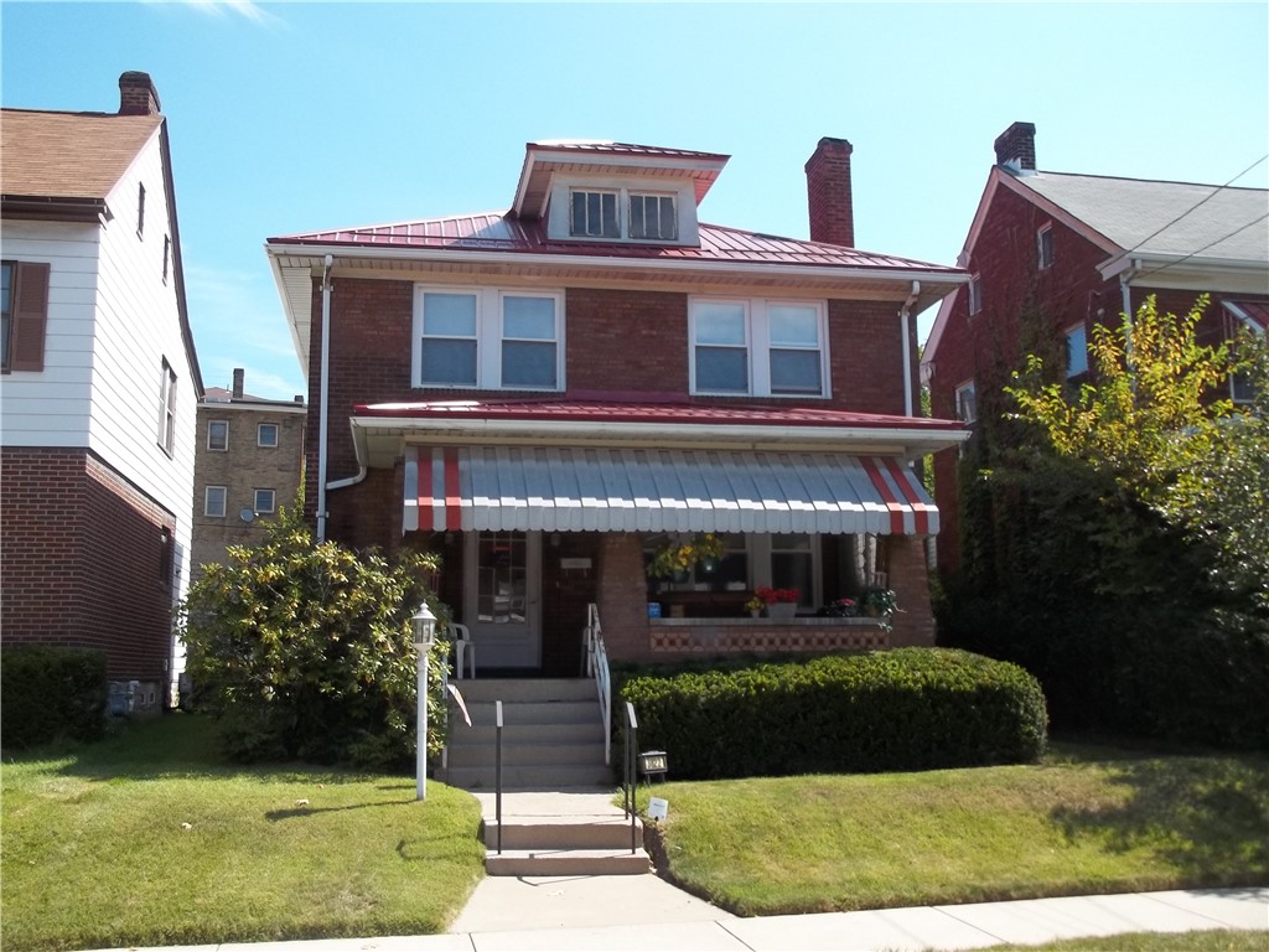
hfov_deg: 55.4
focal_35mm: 33
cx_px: 634
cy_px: 476
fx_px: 1210
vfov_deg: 42.9
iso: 64
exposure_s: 1/500
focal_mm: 5.9
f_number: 3.3
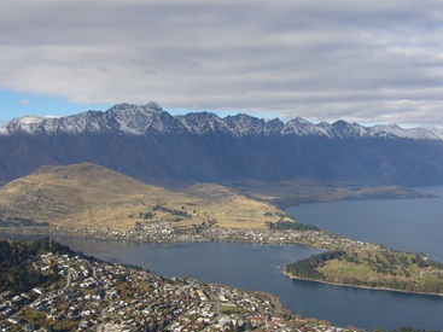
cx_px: 256
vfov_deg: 34.3
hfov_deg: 44.7
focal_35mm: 42
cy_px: 142
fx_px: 537
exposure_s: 1/320
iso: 80
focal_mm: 5.8
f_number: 5.6
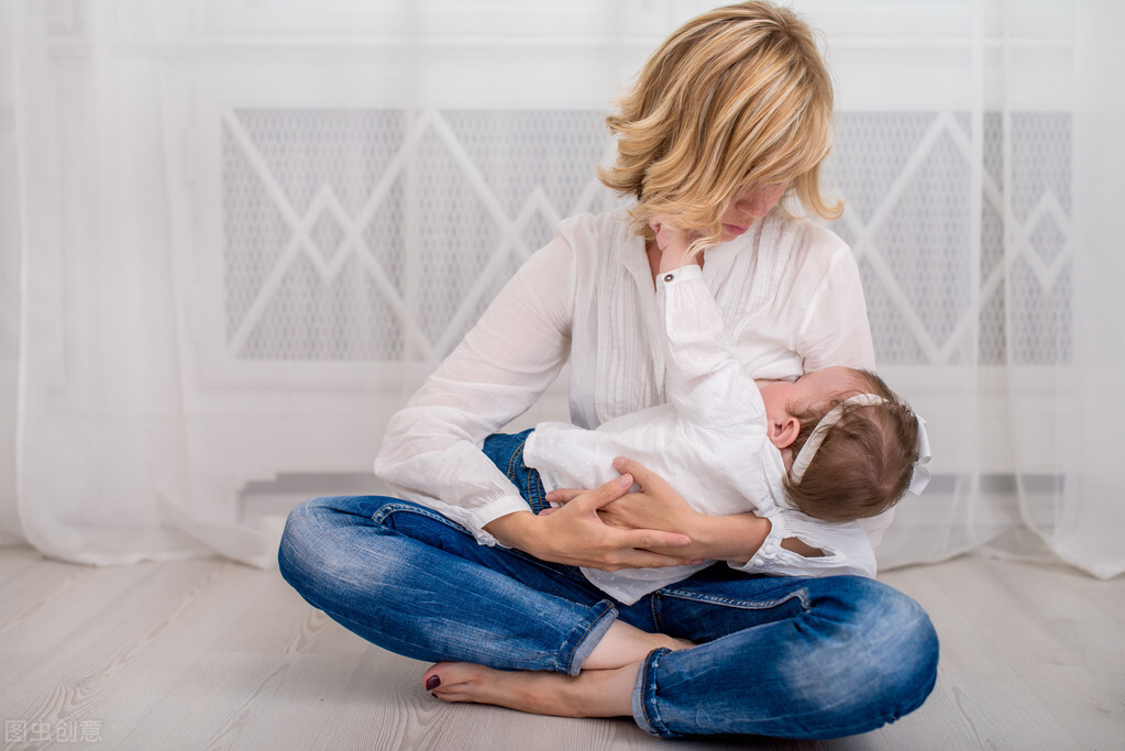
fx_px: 1563
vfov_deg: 27.0
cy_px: 376
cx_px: 562
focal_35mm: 50
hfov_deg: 39.6
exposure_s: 1/125
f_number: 2.8
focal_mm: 50
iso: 100
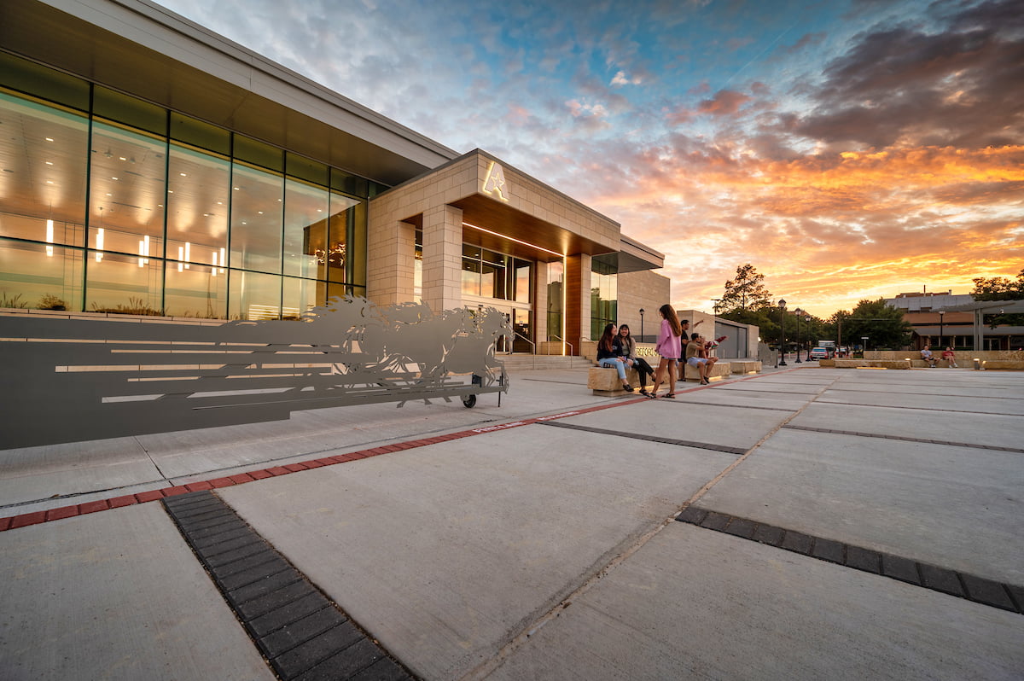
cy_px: 340
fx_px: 398
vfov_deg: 81.1
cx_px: 512
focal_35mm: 14
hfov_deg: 104.3
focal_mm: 14
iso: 200
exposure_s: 1/50
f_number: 8
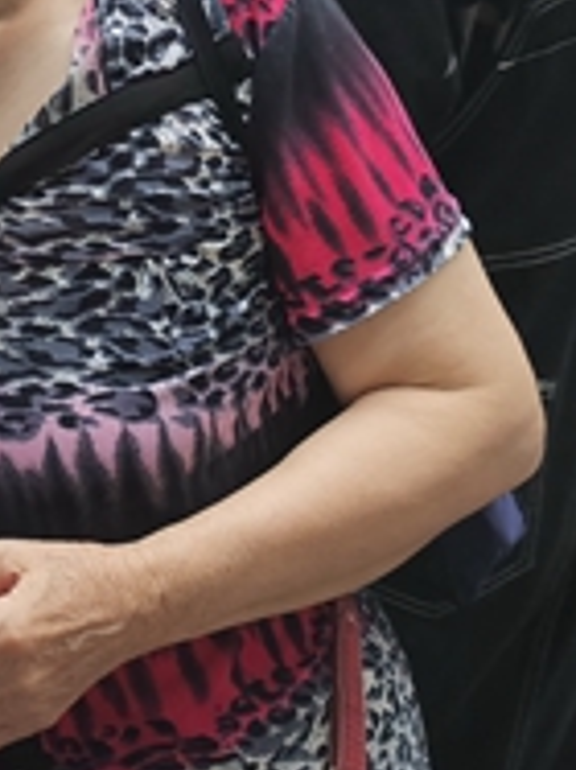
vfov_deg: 18.7
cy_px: 128
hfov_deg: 13.3
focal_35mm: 104
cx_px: -325
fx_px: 2310
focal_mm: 5.56
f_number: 1.6
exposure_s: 1/212
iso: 50
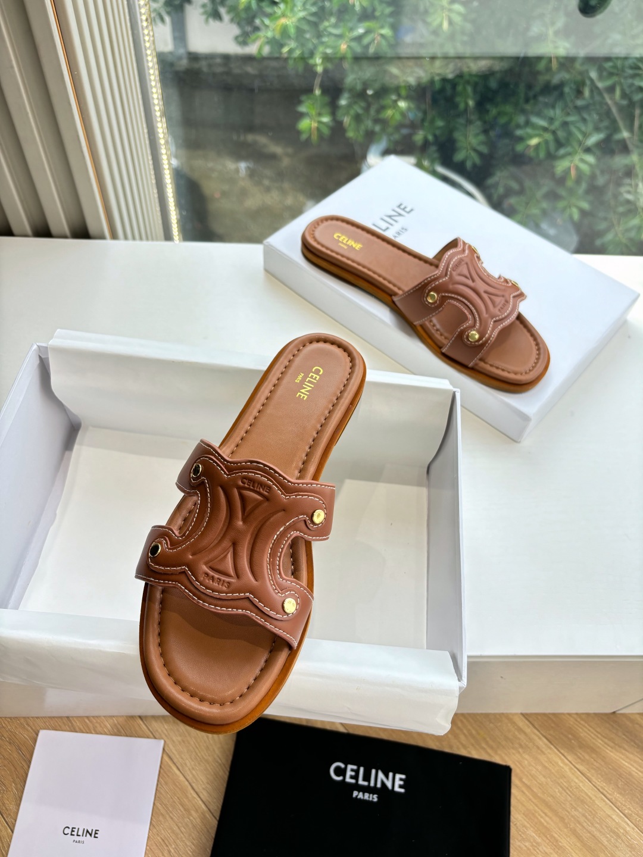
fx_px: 644
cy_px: 428
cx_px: 322
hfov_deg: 53.1
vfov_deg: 67.3
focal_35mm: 26
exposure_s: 1/388
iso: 50
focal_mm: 5.96
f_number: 1.6
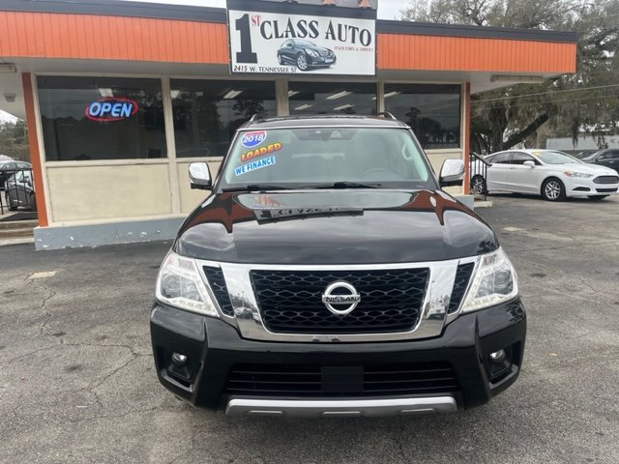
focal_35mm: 26
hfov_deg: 67.3
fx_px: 465
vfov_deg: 53.1
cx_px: 310
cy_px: 232
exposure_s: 1/816
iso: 50
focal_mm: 5.1
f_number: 1.6
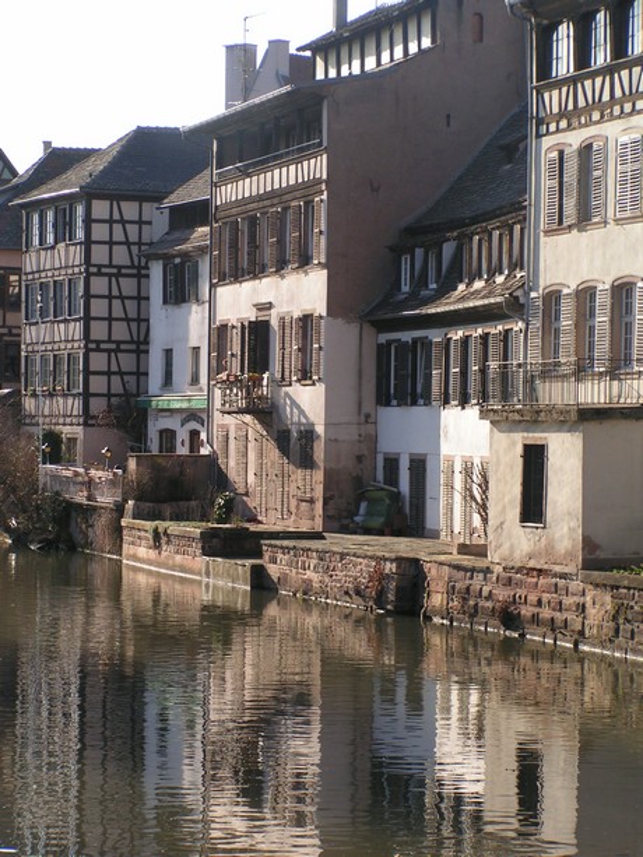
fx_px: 2946
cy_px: 428
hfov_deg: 12.5
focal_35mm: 119
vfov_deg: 16.5
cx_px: 322
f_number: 5.6
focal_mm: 18.2
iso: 50
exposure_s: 1/200
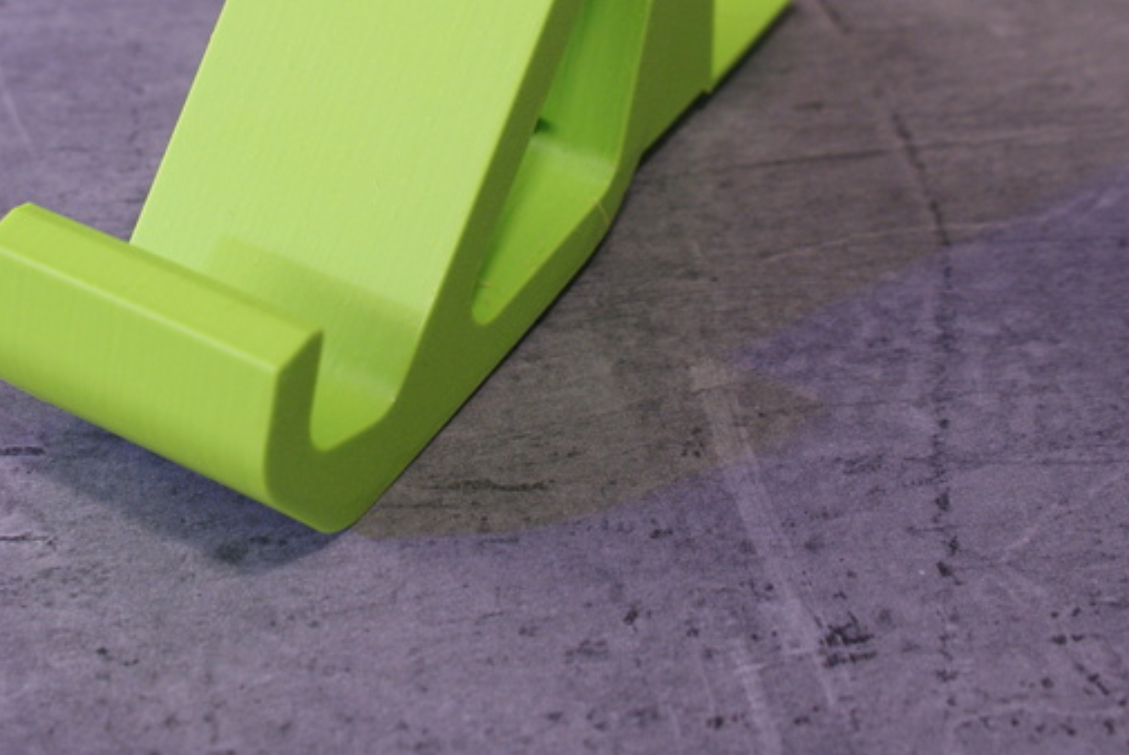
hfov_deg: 28.9
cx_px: 324
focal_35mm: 69
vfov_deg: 19.3
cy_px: 36
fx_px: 2166
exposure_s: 1/6
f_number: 5
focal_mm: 24
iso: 400
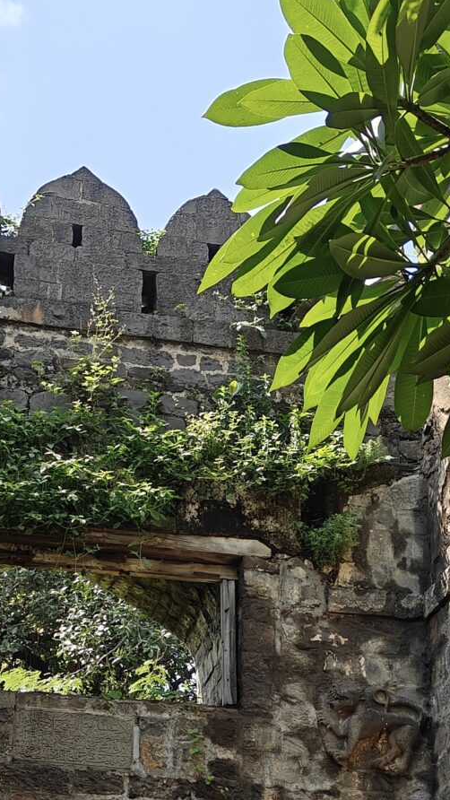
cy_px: 700
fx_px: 1590
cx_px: 136
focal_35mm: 75
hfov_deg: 16.1
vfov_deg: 27.3
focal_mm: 5.59
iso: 64
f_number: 1.8
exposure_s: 1/1577
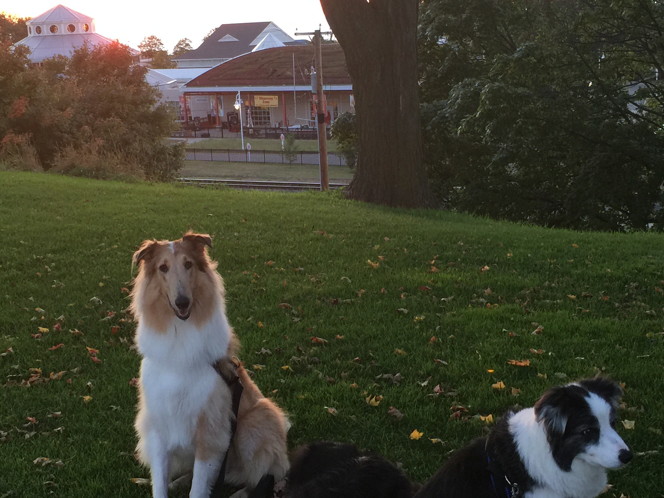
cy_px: 225
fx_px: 1017
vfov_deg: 27.5
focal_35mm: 53
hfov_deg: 36.2
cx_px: 304
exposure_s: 1/30
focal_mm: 4.15
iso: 40
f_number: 2.2
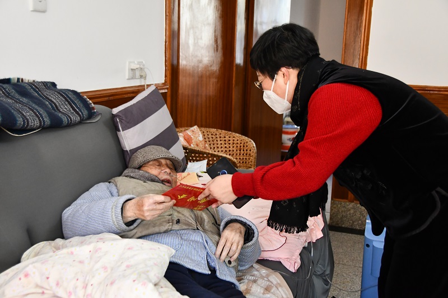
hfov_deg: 41.1
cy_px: 149
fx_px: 597
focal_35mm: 48
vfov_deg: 28.1
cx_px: 224
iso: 2200
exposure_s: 1/125
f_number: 4
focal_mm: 32
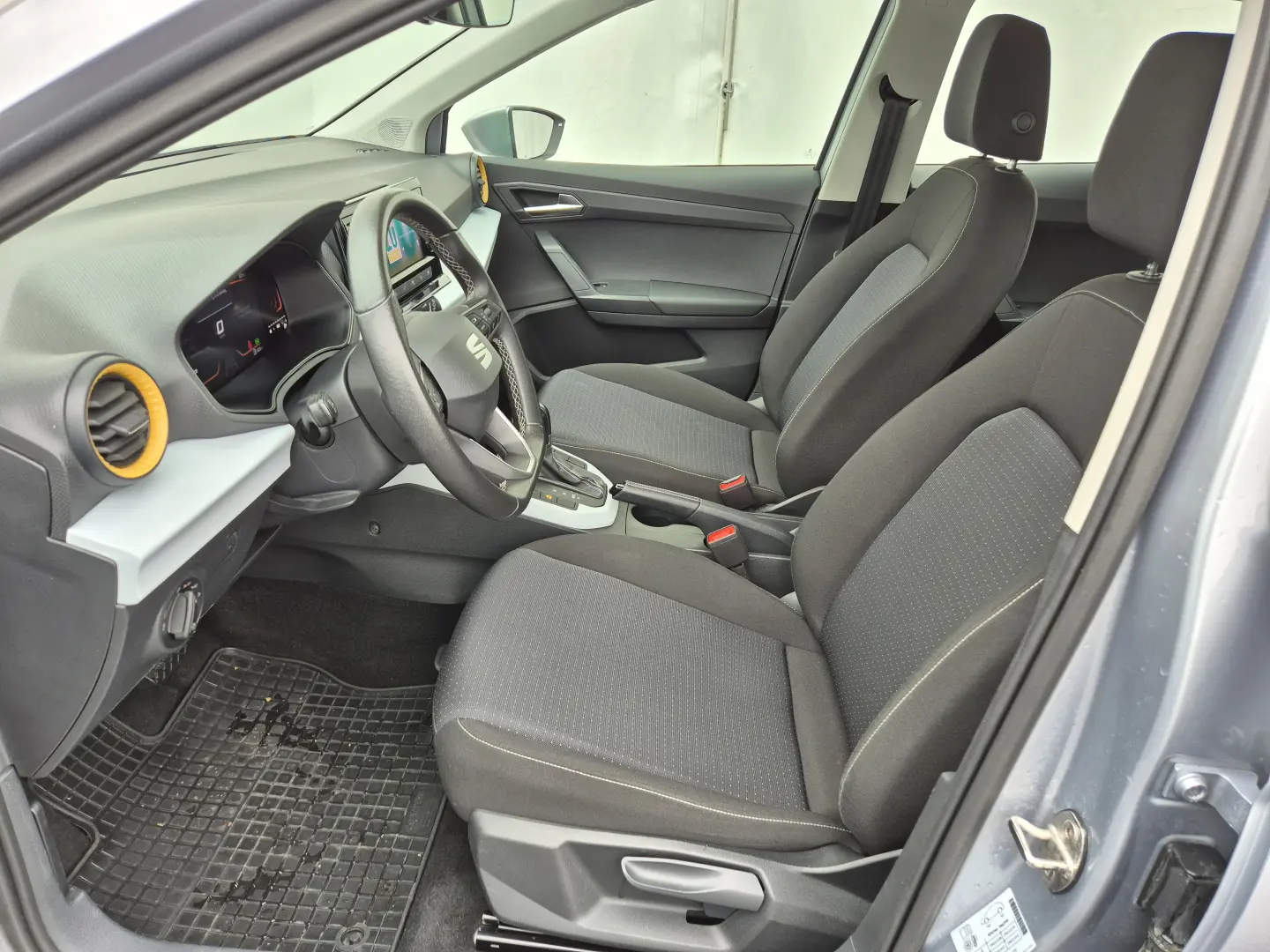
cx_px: 635
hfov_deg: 73.9
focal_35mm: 23
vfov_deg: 58.9
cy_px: 476
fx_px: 844
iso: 80
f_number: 1.8
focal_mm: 5.4
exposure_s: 1/180
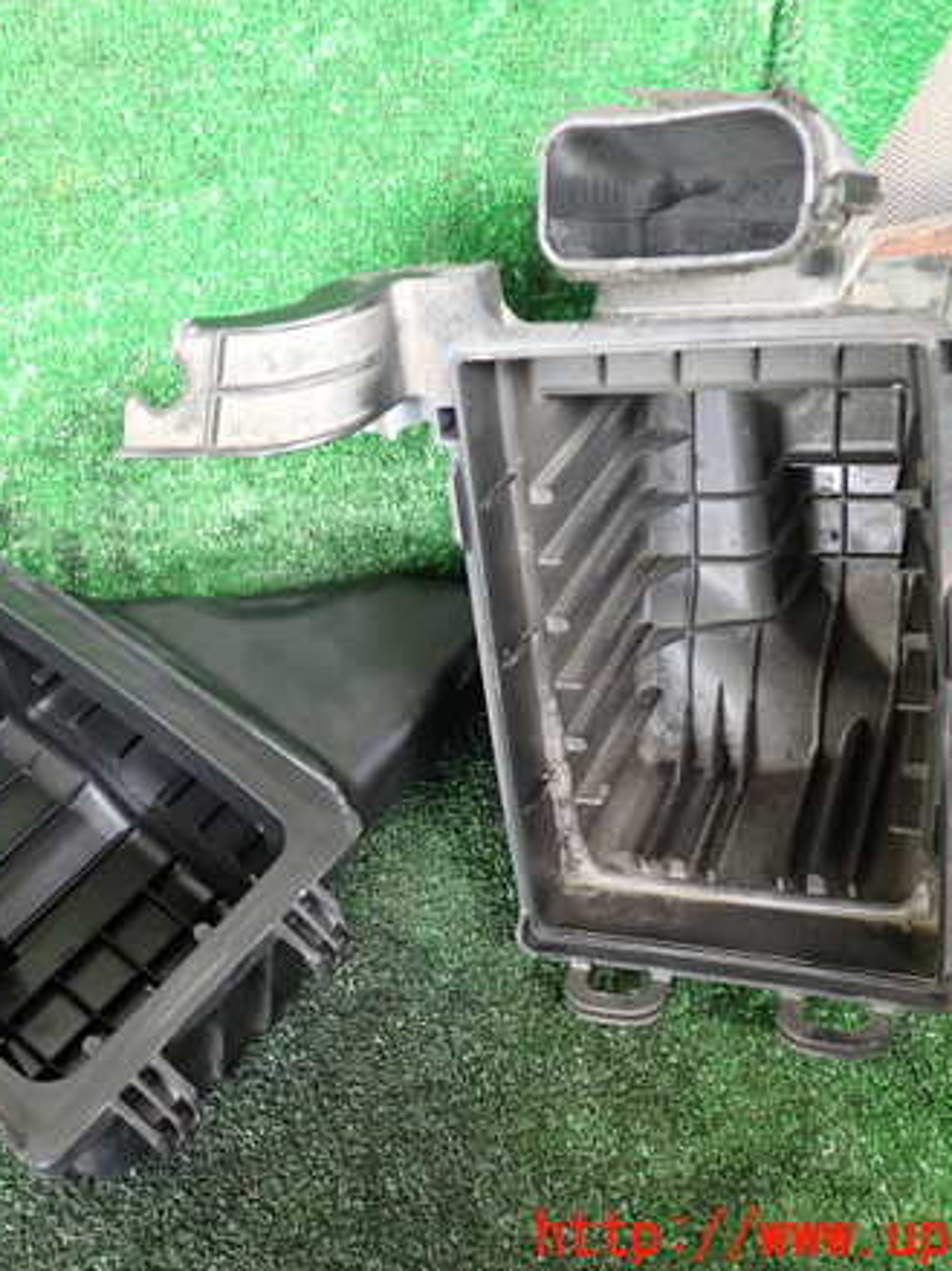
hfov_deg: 34.8
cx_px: 321
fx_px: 1504
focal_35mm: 41
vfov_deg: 45.8
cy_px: 622
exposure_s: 1/30
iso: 250
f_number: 2.3
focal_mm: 5.4
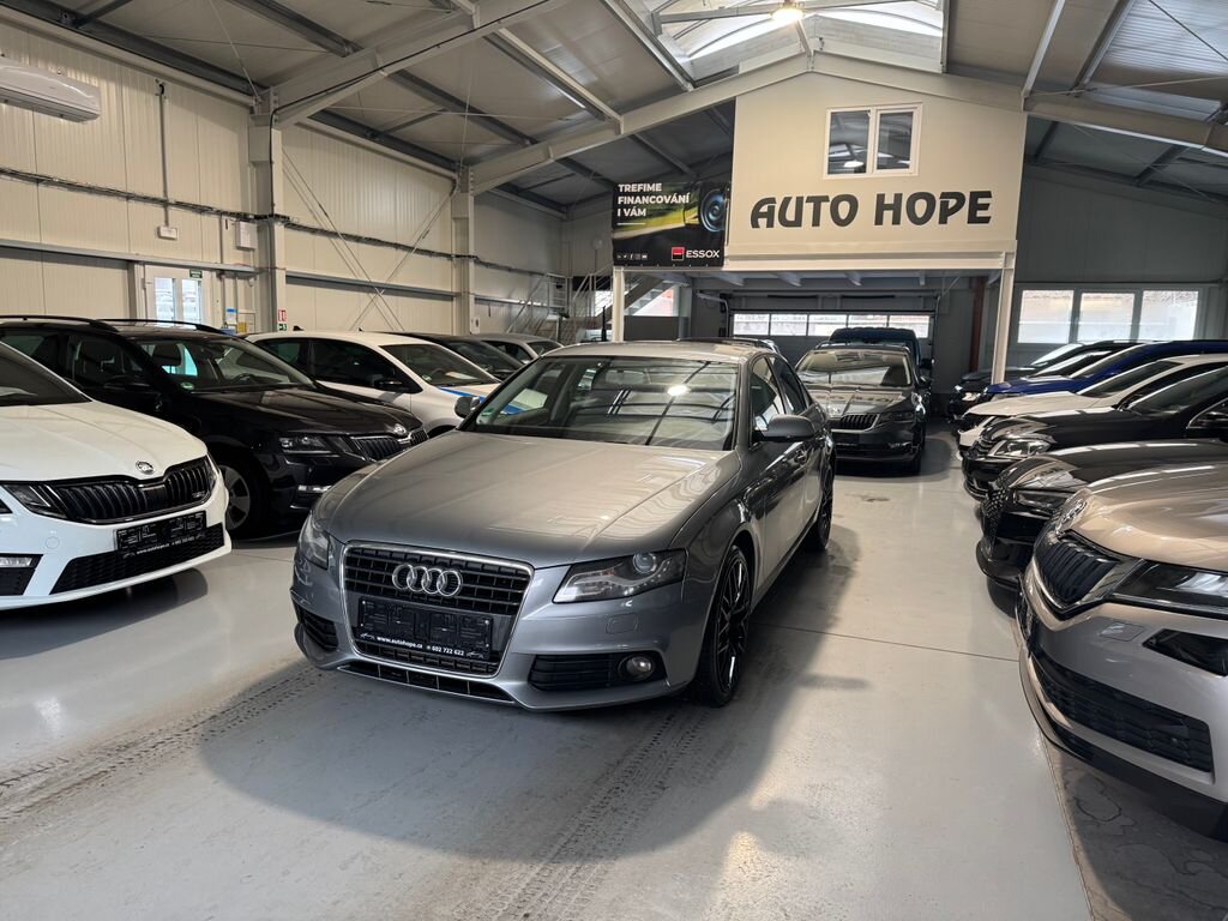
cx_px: 614
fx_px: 851
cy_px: 460
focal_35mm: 24
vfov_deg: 56.8
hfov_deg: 71.6
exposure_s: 1/99
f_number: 1.78
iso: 200
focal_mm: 6.76
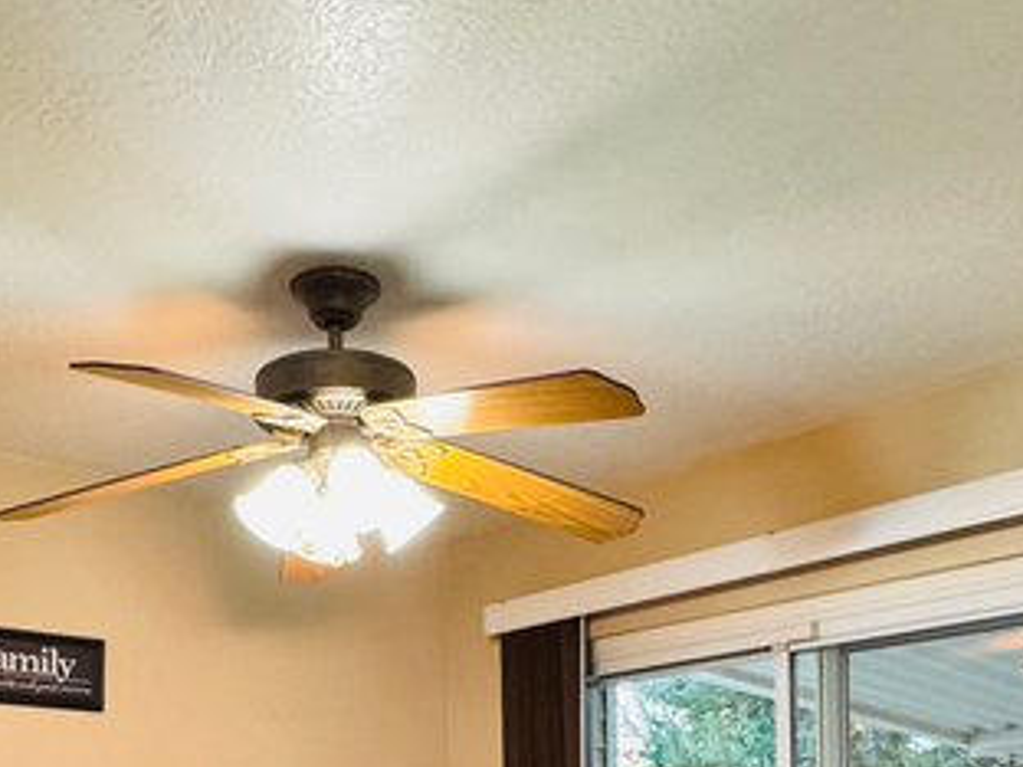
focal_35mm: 46
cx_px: 407
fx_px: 1359
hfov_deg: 41.0
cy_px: 859
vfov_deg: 28.4
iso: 200
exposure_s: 1/60
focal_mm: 2.22
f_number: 2.2
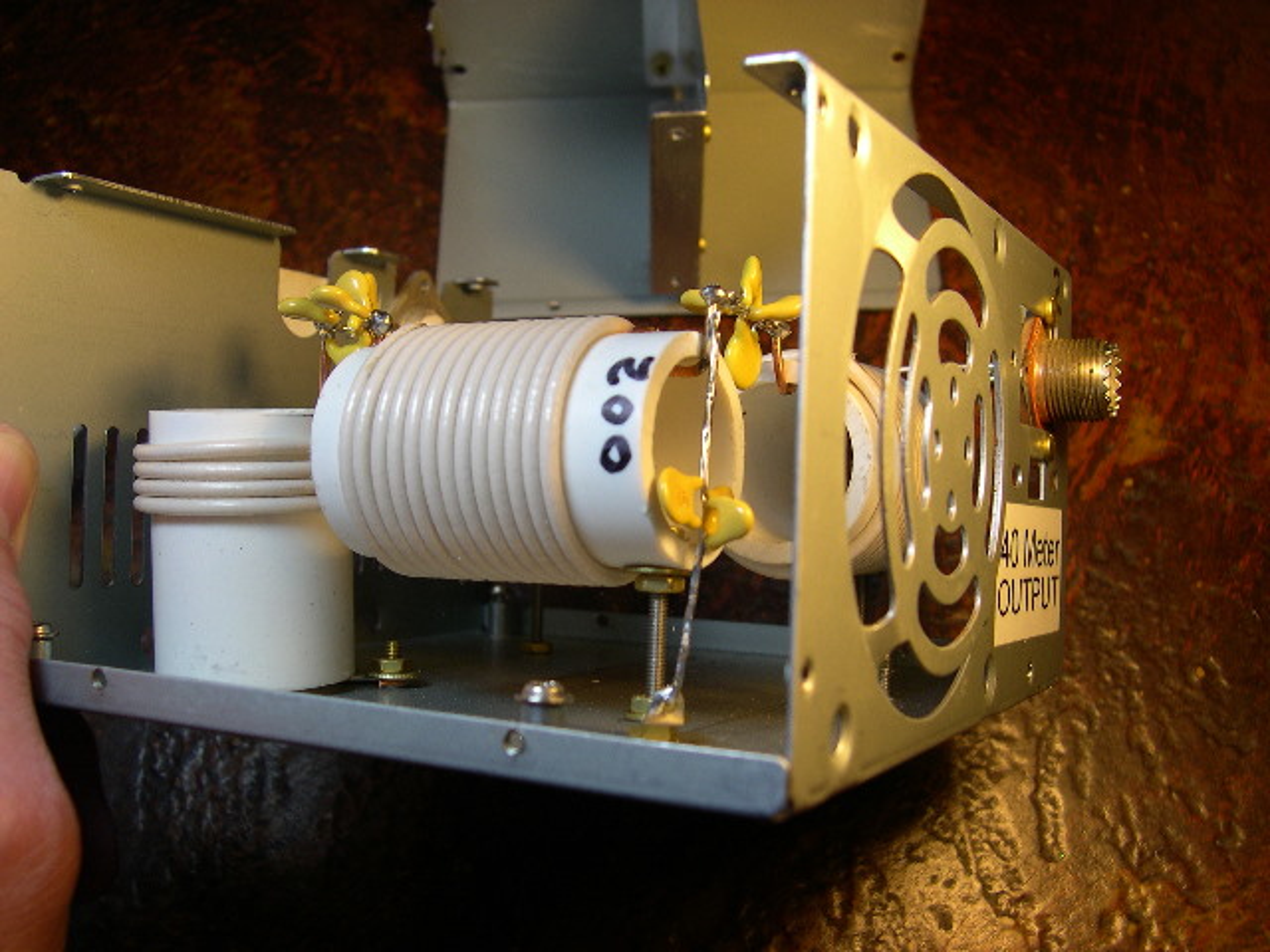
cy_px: 476
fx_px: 1394
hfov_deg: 49.0
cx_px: 635
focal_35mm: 38
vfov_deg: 37.7
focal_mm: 8
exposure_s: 1/95.8
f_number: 2.8
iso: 100
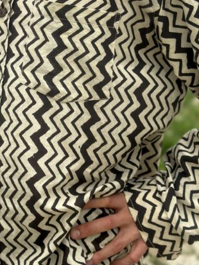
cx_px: 35
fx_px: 712
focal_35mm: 93
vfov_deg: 20.8
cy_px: 42
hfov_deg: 15.8
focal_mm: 6.86
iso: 100
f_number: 1.78
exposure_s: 1/2304
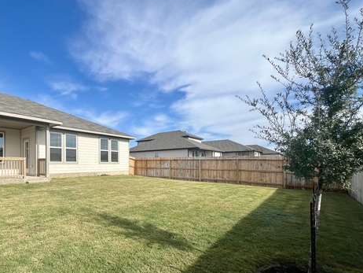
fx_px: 189
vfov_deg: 70.9
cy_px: 164
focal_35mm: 18
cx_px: 119
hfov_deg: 84.5
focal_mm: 1.57
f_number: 1.8
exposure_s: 1/1815
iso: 32
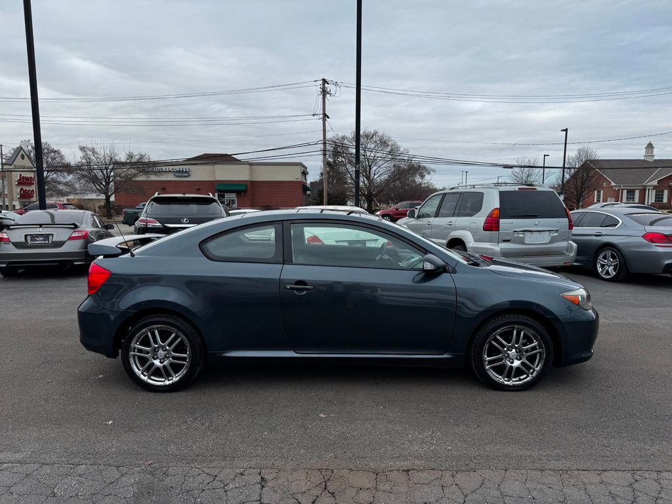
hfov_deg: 71.6
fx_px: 466
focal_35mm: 24
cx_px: 336
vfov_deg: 56.8
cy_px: 252
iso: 80
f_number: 1.78
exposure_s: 1/1151
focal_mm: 6.76
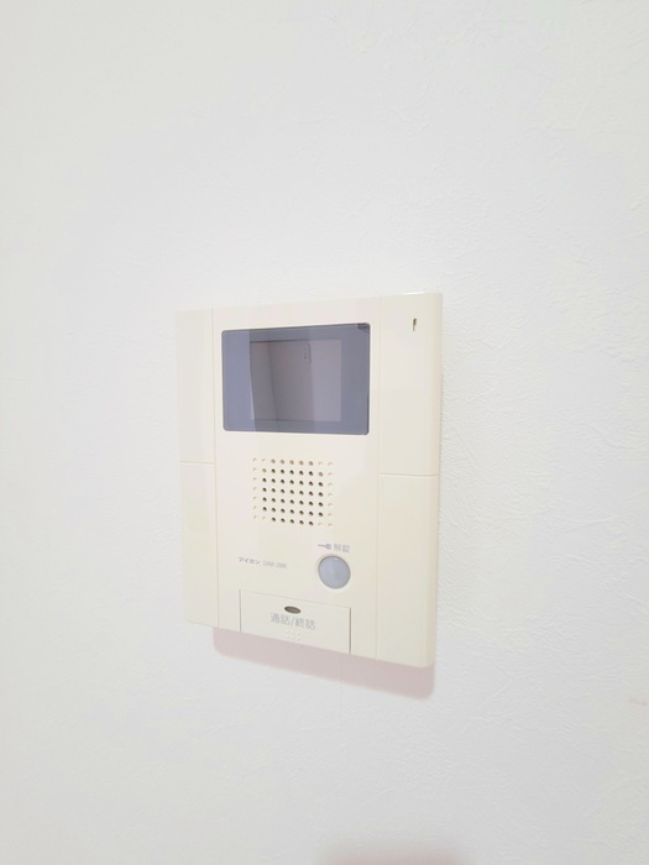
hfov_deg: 89.9
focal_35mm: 13
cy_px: 432
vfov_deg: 106.2
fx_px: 325
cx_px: 324
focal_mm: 2.2
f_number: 2.2
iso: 250
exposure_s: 1/50
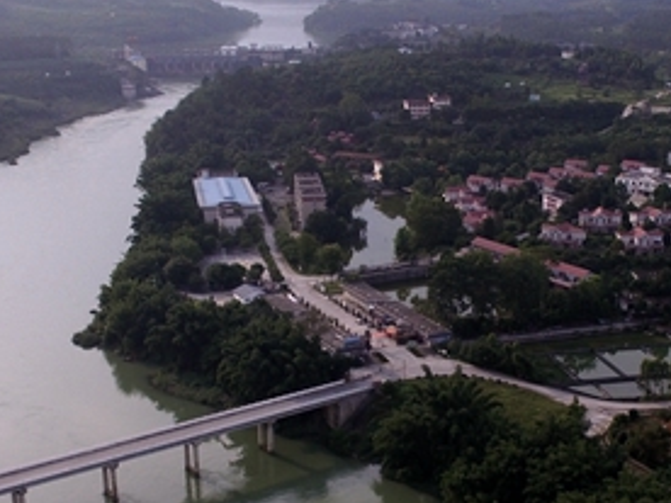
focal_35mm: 58
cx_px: 433
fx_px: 1124
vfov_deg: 25.1
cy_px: 347
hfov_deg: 33.0
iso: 100
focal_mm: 3.61
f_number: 2.8
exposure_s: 1/1000
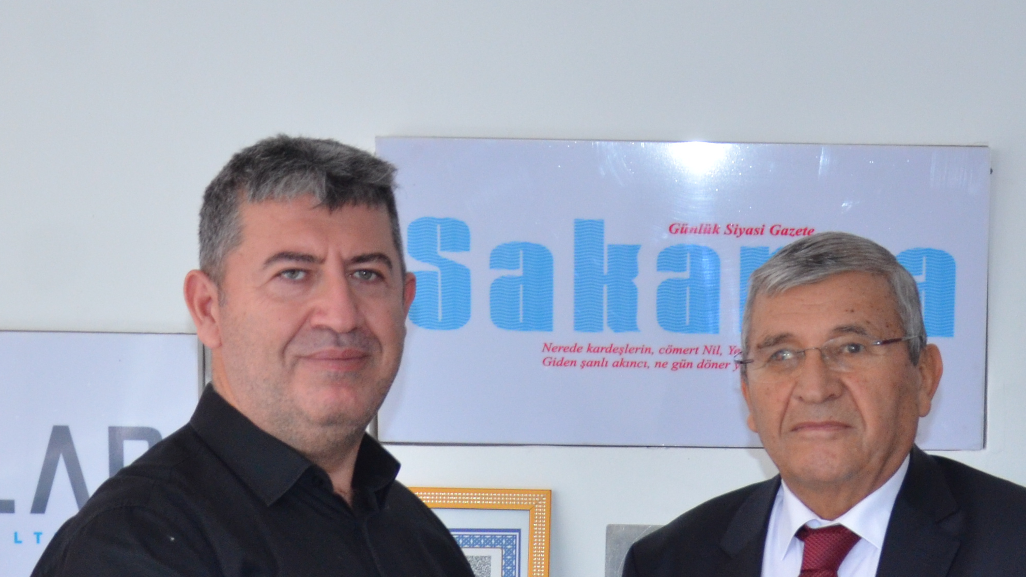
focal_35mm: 109
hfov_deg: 19.5
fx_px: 2966
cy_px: 588
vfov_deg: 11.0
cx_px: 780
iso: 800
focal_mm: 28
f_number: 4
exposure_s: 1/60
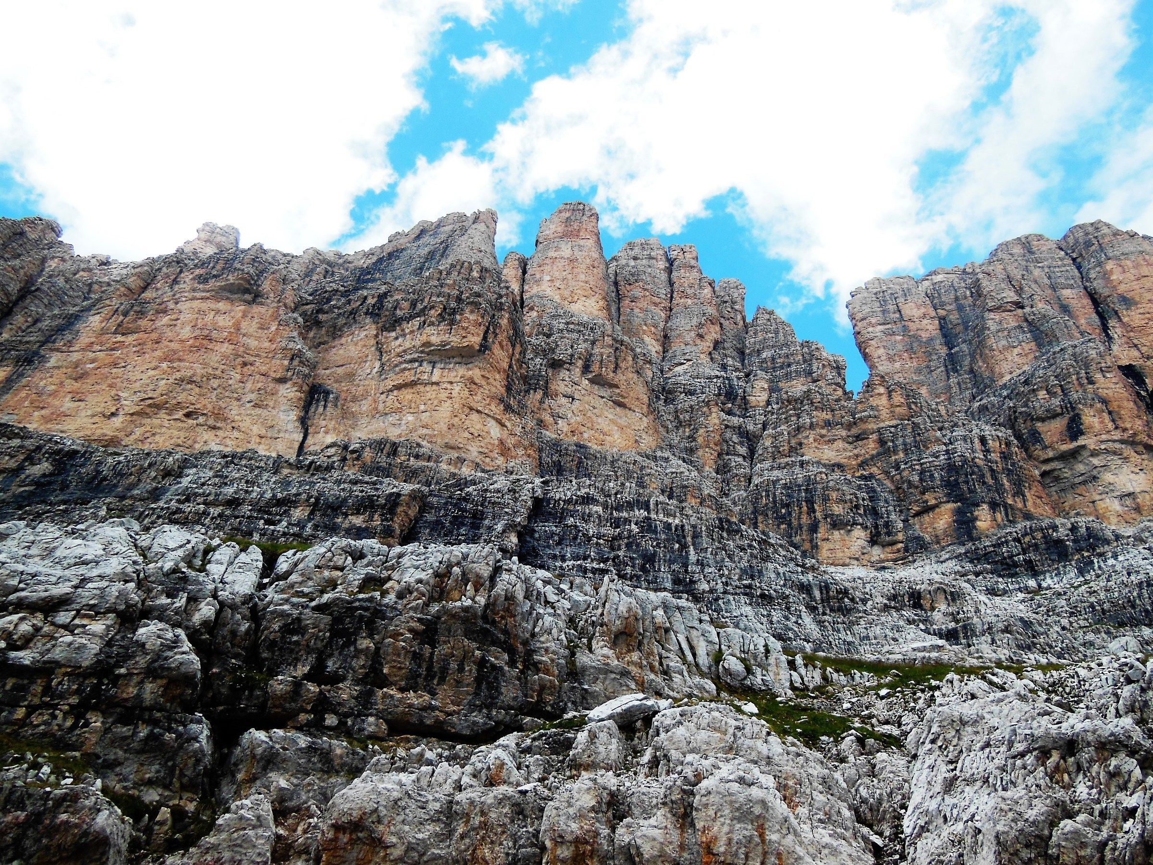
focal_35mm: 25
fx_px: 833
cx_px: 576
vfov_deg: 54.9
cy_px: 432
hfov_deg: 69.4
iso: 125
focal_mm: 4.5
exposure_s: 1/800
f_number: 3.5
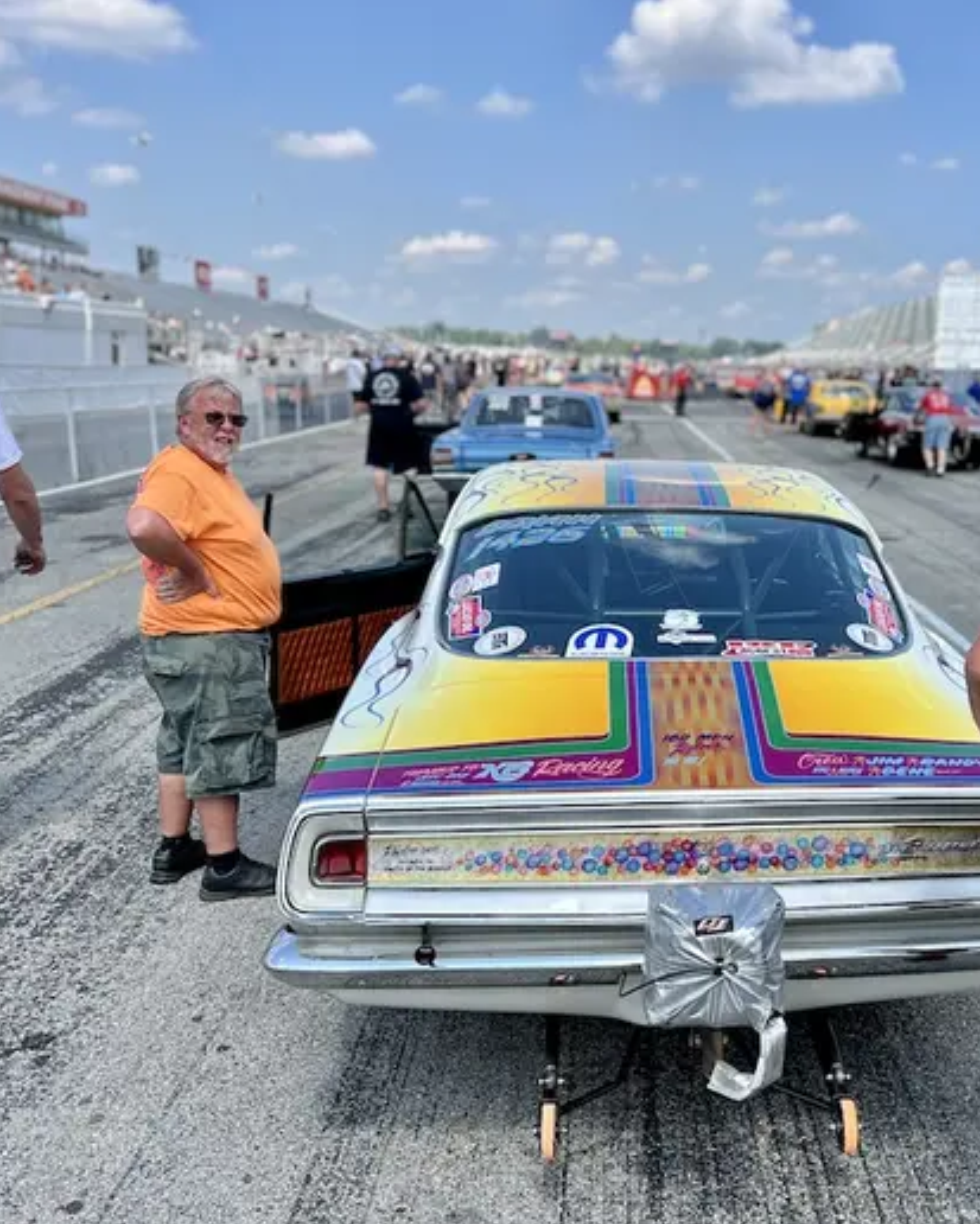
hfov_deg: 41.8
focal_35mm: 34
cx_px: 758
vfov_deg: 52.8
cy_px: 612
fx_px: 1232
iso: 50
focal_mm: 5.7
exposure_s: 1/2762
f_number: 1.5
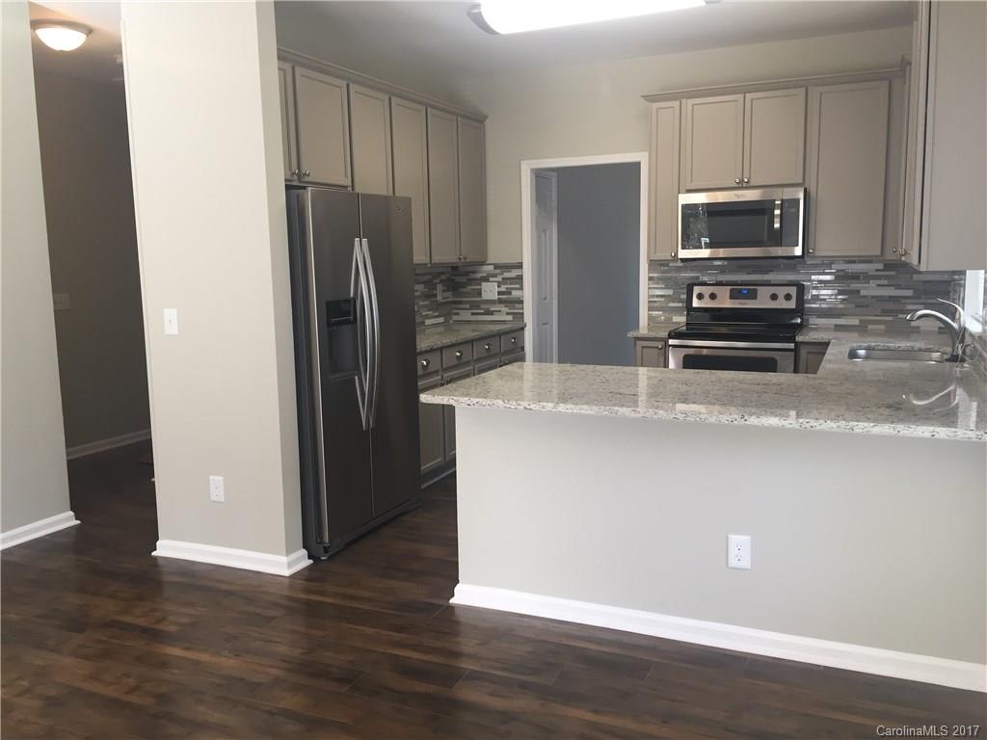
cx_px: 494
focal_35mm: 29
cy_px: 370
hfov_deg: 61.7
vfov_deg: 48.2
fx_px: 827
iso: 32
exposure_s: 1/40
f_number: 2.2
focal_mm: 4.15
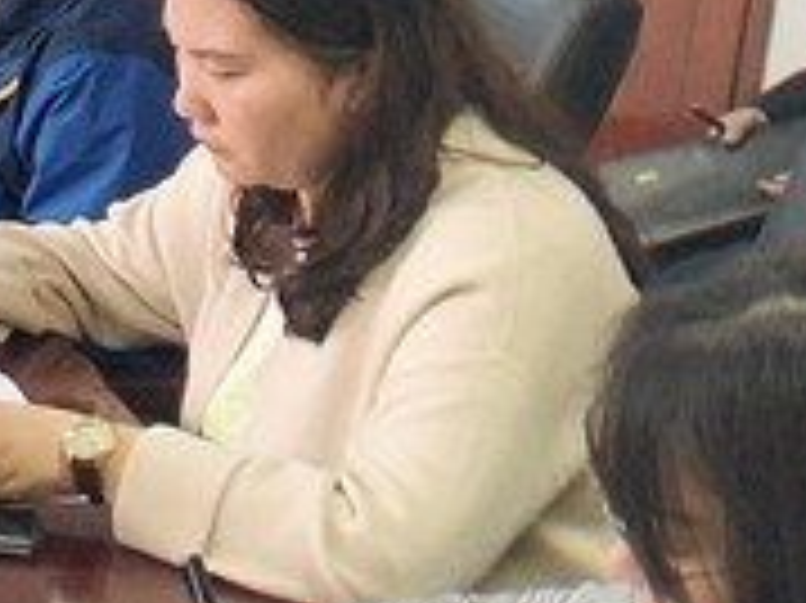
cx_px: -923
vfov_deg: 11.8
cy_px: 148
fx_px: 2909
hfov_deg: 13.1
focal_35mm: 125
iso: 40
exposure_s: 1/20
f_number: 1.8
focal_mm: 3.99
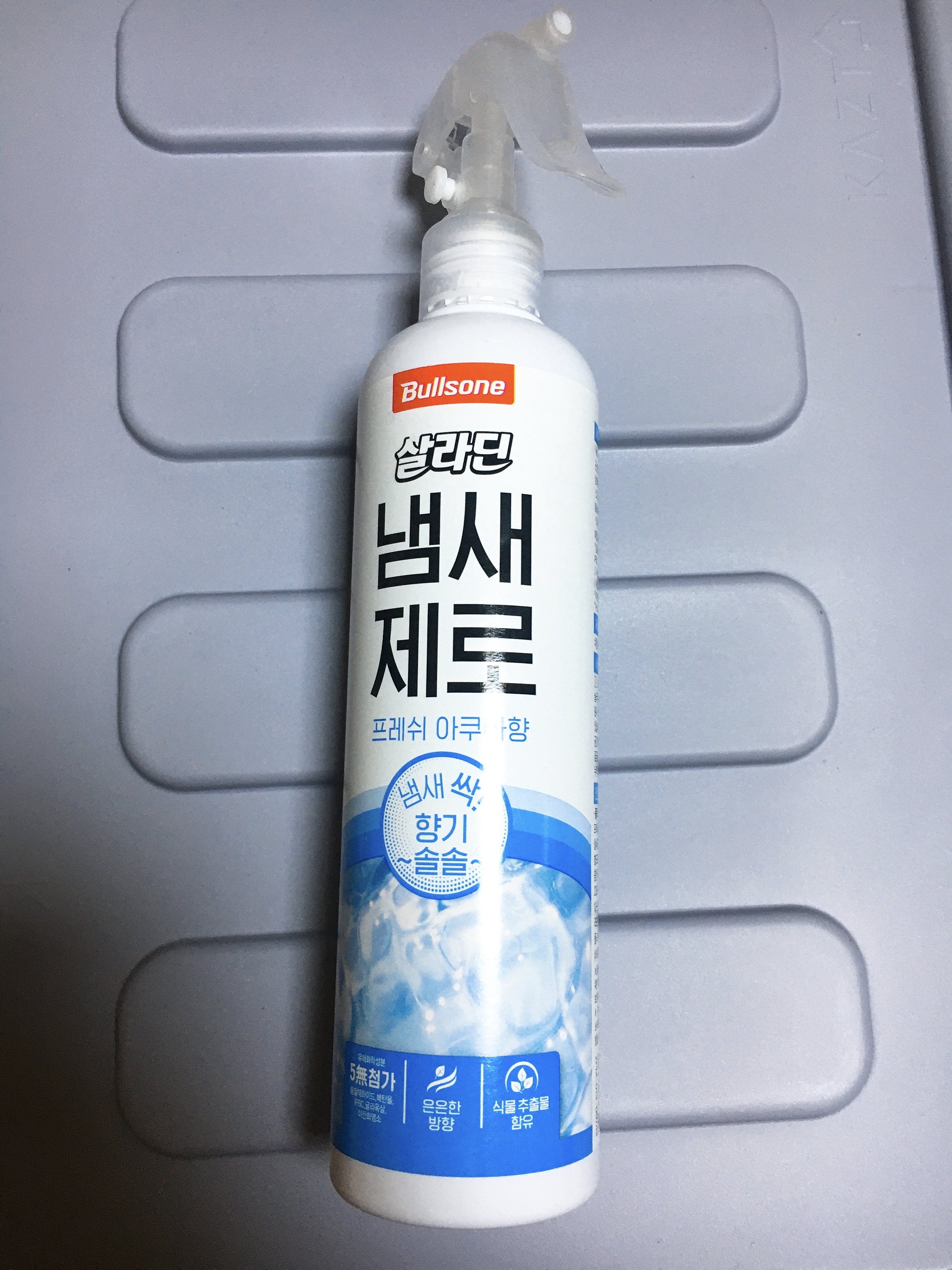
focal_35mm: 29
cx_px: 476
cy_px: 635
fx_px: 1063
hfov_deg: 48.2
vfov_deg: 61.7
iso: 80
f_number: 2.2
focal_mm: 4.15
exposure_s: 1/30
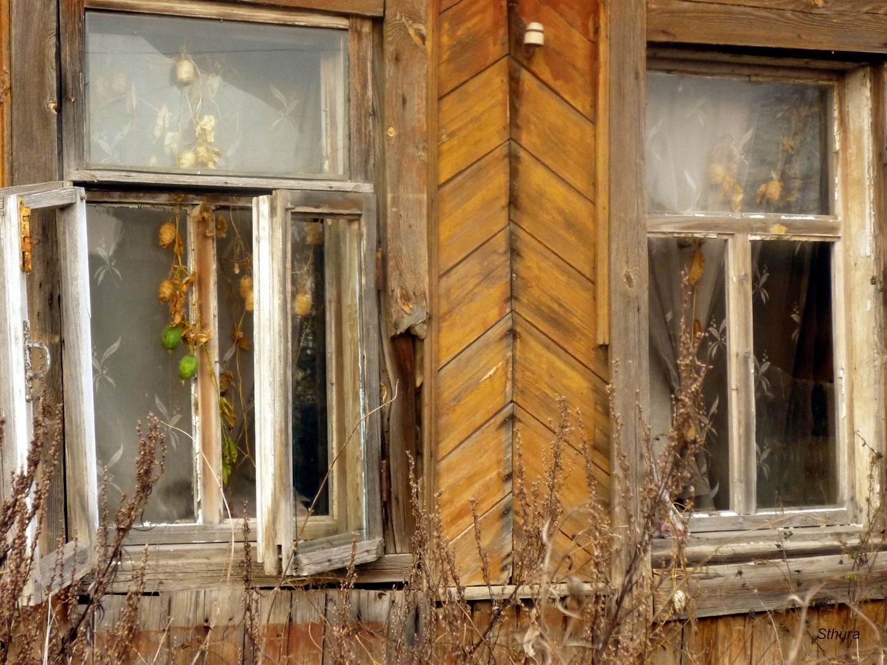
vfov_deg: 17.6
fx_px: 2152
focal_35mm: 84
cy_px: 332
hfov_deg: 23.3
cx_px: 444
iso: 200
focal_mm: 13.6
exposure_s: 1/50
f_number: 5.6
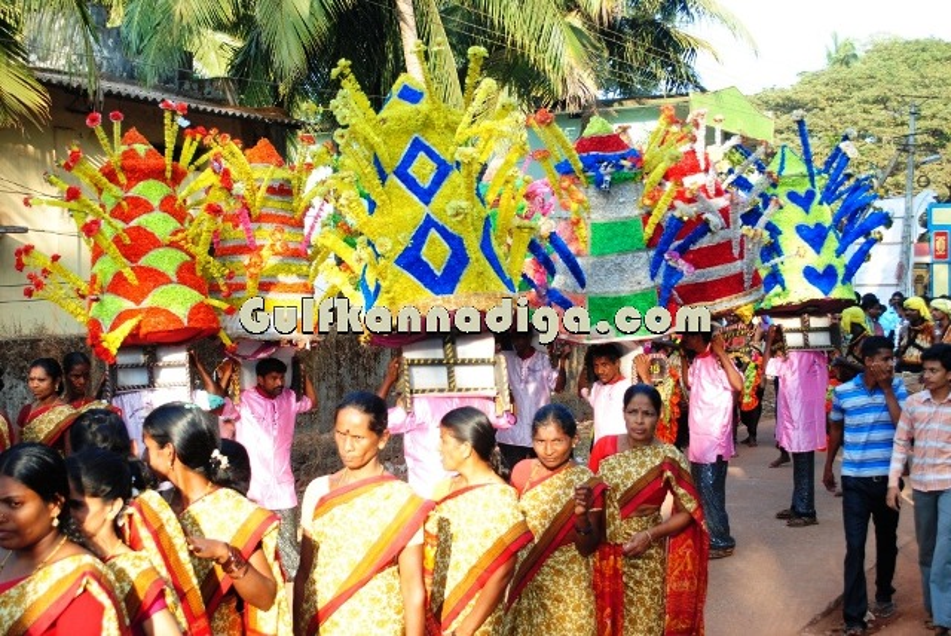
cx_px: 476
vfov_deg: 28.1
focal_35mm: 48
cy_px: 318
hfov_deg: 41.1
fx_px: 1269
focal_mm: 32
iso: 200
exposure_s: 1/100
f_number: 5.6
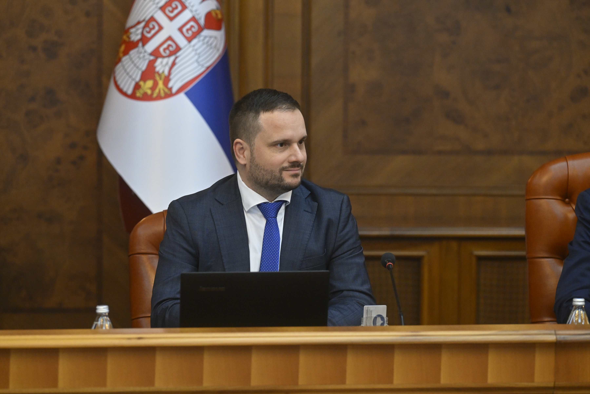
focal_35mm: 160
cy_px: 197
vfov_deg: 8.6
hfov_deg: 12.8
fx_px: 2622
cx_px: 295
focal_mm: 160
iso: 3200
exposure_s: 1/200
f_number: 4.5
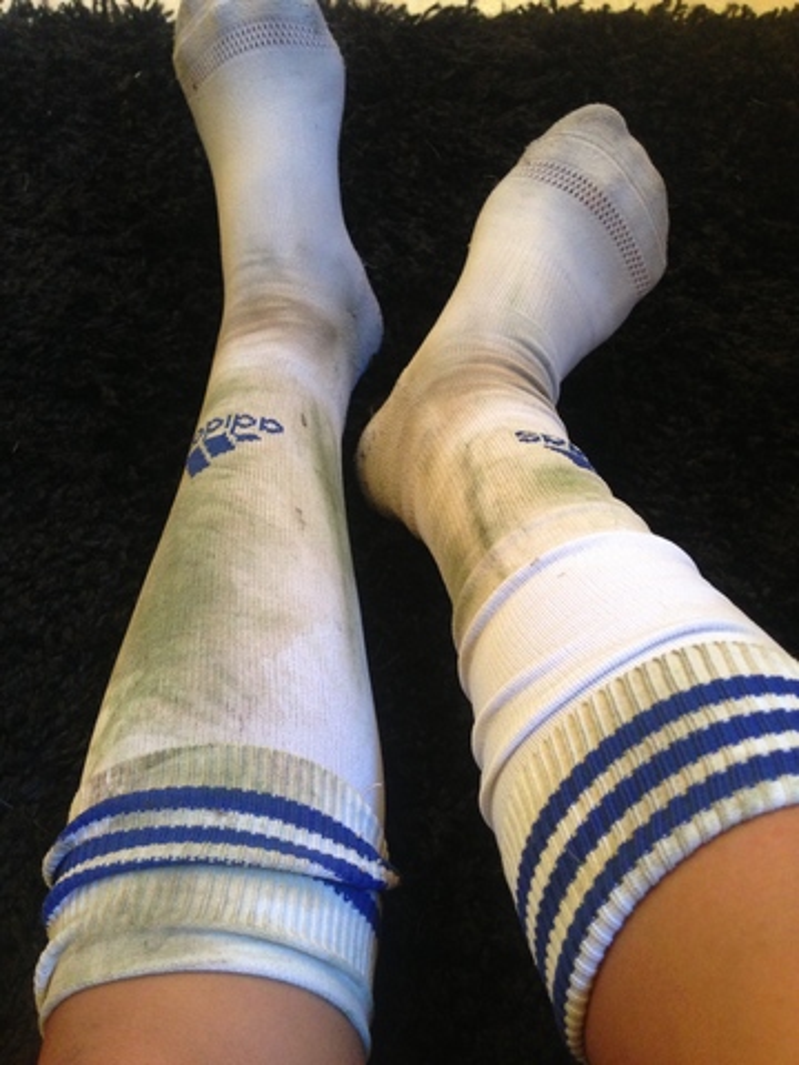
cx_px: 400
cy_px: 532
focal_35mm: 33
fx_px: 1016
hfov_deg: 42.9
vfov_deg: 55.4
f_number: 2.4
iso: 320
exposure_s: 1/20
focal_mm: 4.13
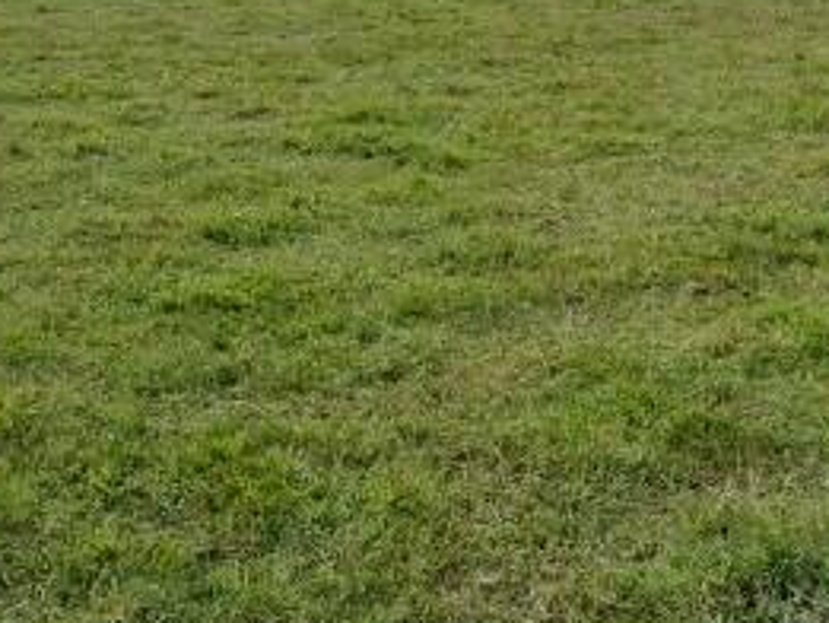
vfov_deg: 27.9
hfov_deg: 36.6
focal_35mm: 51
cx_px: 210
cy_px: 111
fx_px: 1222
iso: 50
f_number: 2.2
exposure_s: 1/1688
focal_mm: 1.74
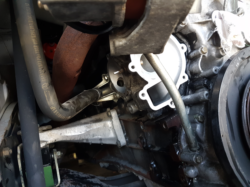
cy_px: 94
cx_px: 125
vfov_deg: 53.1
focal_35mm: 26
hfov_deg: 67.3
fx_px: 188
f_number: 1.7
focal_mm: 4.2
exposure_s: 1/100
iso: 200
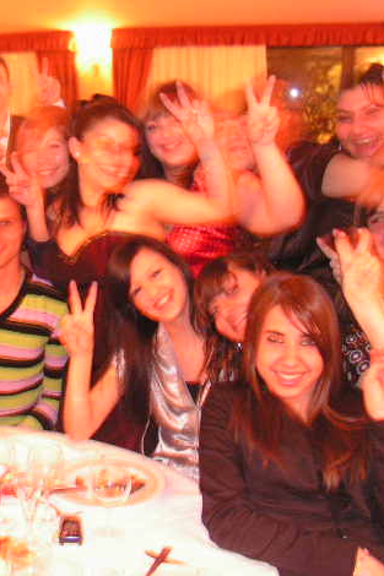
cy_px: 293
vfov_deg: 38.9
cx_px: 37
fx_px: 817
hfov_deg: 25.6
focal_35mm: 51
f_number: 3.2
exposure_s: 1/1.6
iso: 200
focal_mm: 6
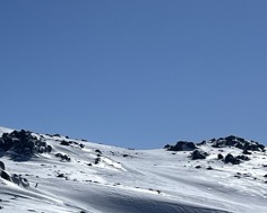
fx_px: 870
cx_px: 52
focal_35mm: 110
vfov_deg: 13.9
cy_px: 188
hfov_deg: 17.3
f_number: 1.6
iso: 40
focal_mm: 5.1
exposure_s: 1/17241
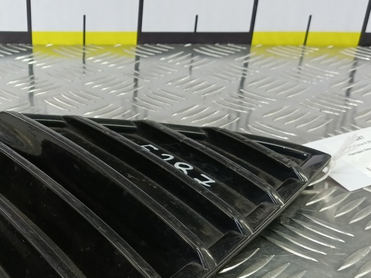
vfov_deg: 28.8
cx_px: 62
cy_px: 234
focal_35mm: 49
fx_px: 525
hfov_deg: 37.2
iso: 161
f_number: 1.6
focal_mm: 4.11
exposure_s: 1/50
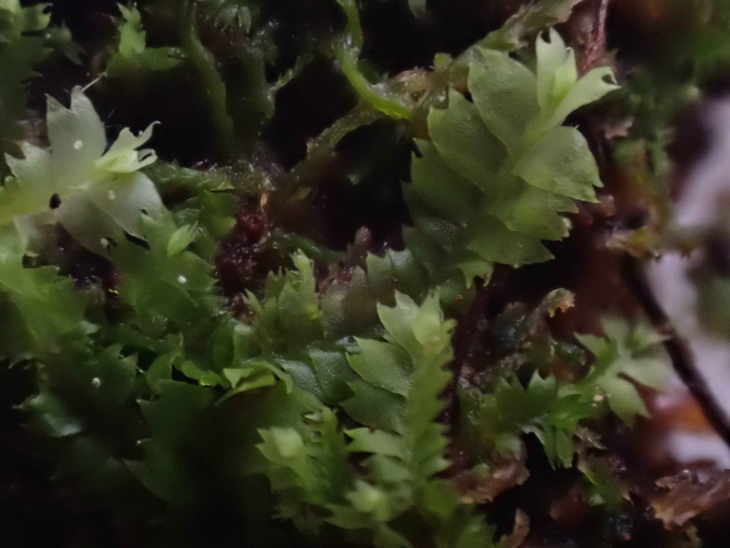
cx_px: 365
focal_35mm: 94
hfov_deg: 20.9
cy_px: 274
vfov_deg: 15.7
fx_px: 1982
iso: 1600
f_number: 6.3
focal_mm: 16.79
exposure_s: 1/8
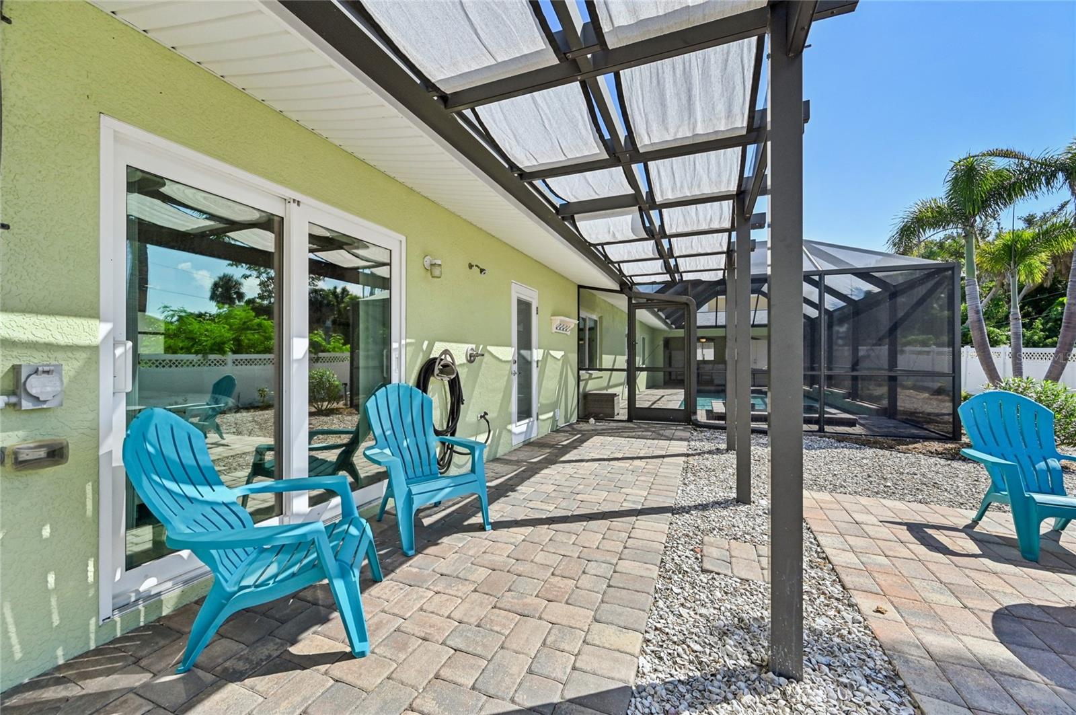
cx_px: 538
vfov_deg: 81.1
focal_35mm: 14
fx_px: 418
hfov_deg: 104.3
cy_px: 358
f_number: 8
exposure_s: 1/1250
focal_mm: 14
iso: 400
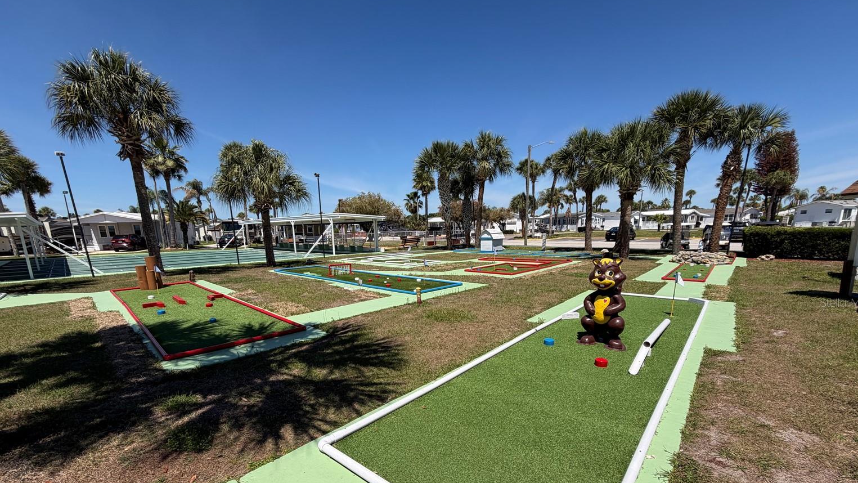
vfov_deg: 66.1
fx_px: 364
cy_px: 302
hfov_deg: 99.4
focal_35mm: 16
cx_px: 423
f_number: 2.2
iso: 20
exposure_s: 1/985
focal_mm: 2.22
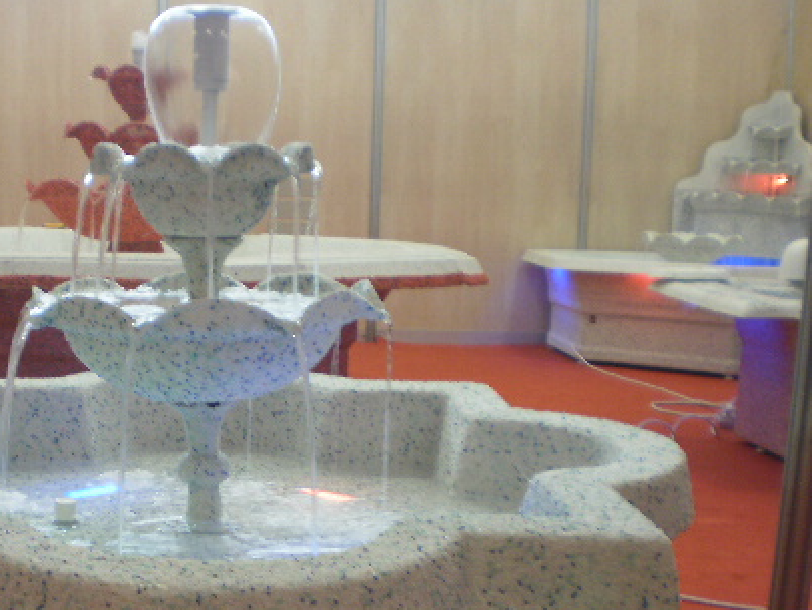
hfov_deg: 31.6
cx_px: 202
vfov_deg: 24.2
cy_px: 458
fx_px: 1408
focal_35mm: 60
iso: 100
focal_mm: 6.3
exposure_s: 1/13
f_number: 3.1
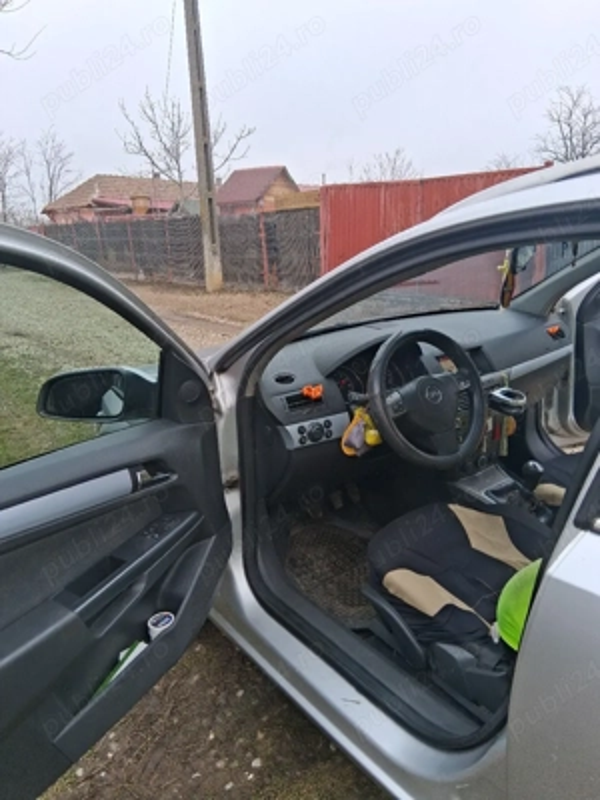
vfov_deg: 67.3
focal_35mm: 26
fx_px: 601
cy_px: 400
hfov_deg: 53.1
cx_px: 300
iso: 25
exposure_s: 1/100
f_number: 1.8
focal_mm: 3.98
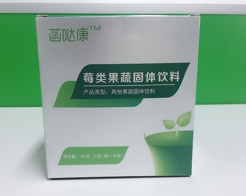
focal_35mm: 31
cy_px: 98
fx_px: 226
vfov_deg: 47.1
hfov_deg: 57.1
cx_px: 115
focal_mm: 4.15
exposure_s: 1/25
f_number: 2.2
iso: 100
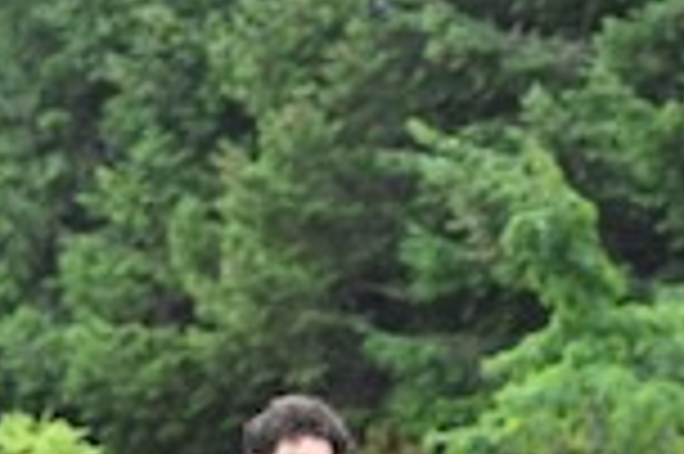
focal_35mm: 299
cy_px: 886
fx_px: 5675
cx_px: 1030
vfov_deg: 4.5
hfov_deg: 6.8
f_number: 5.6
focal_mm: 70
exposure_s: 1/250
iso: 200
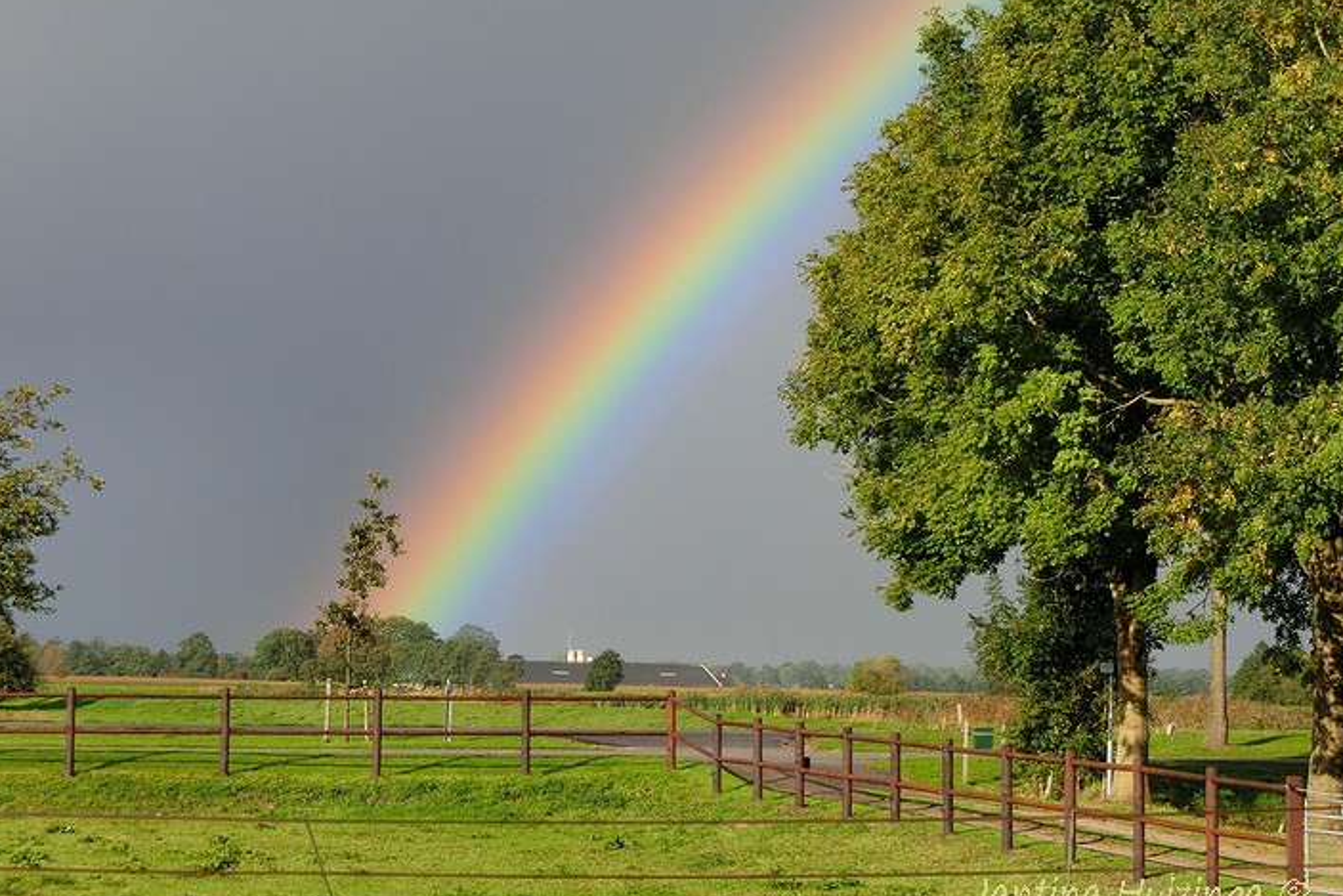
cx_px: 615
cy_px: 392
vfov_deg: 11.0
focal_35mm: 125
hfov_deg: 16.4
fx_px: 4664
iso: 80
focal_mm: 19.1
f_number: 5.7
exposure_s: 1/400
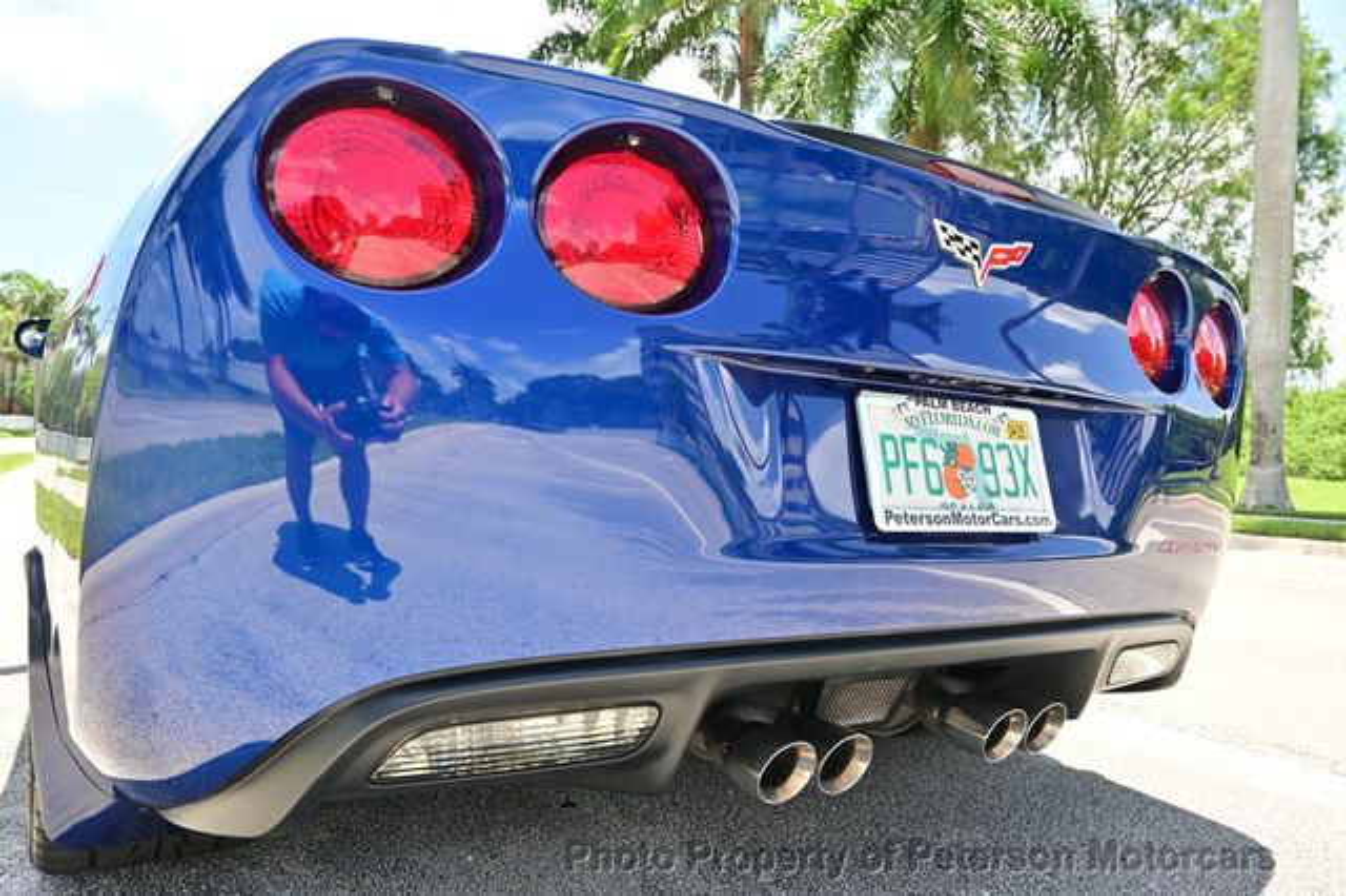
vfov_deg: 53.1
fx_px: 897
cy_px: 448
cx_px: 673
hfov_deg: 73.8
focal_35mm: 24
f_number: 5.6
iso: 100
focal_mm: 16
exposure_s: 1/125
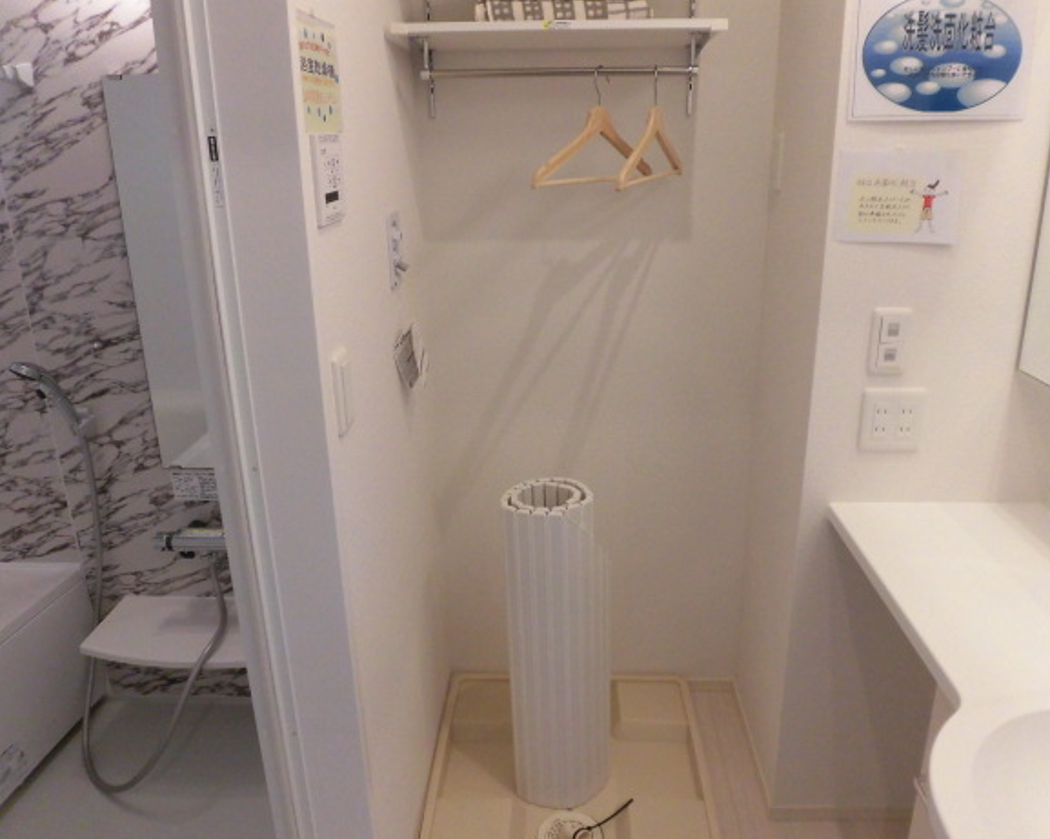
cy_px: 422
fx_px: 808
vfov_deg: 54.9
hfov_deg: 66.0
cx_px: 539
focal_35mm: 26
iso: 200
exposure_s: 1/50
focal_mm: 4.3
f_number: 3.1
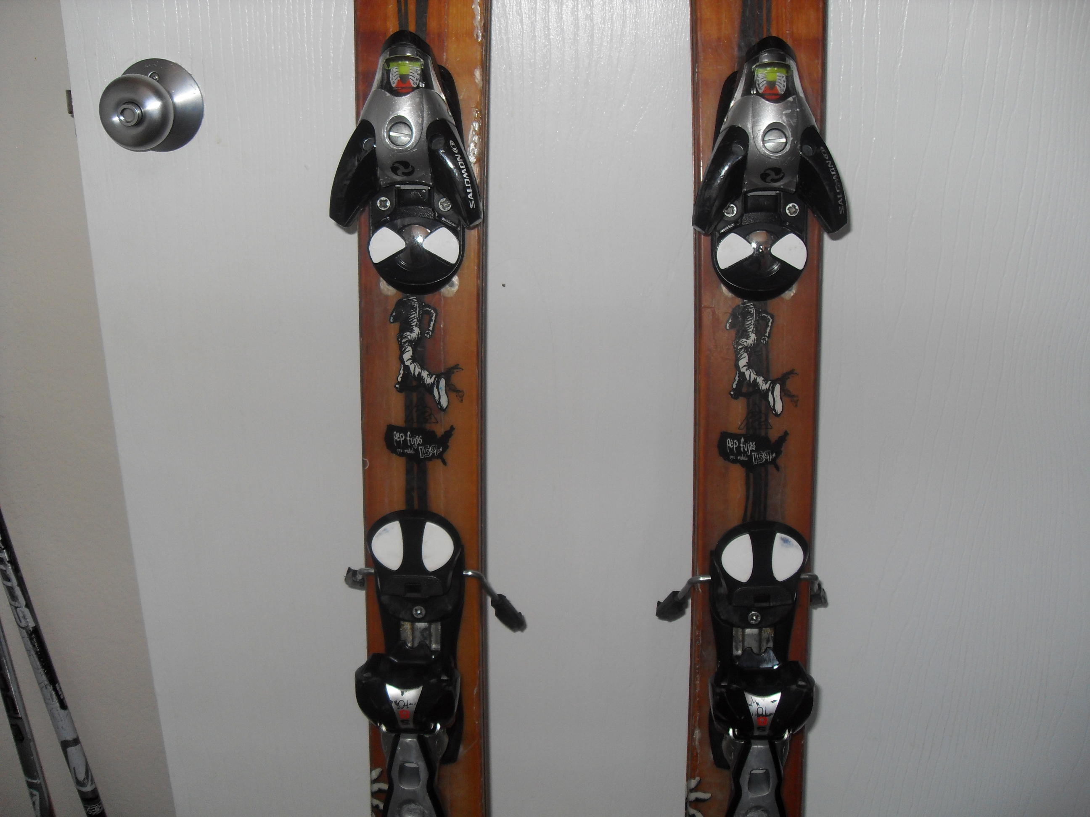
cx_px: 545
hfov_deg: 54.0
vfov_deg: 41.8
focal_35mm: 34
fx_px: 1071
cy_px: 408
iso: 100
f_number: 2.8
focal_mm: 6.3
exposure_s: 1/45
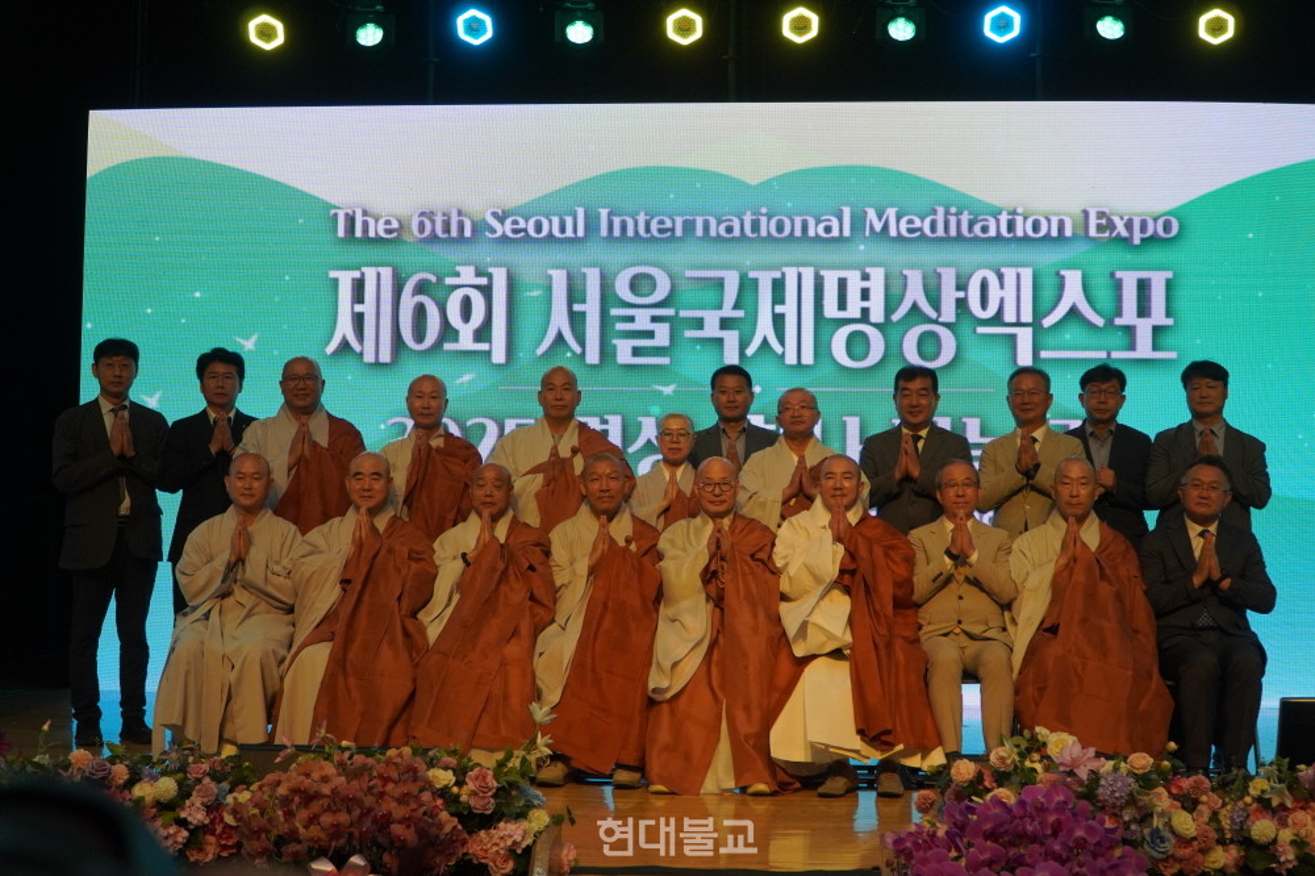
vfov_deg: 30.8
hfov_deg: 45.0
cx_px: 658
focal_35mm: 44
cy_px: 438
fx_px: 1588
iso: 640
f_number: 4
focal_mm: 29
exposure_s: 1/160
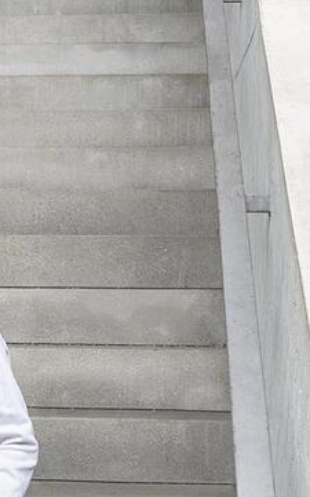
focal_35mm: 98
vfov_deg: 21.0
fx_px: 1327
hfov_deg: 13.1
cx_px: -30
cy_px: 390
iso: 1000
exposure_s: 1/500
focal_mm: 40
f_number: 6.3
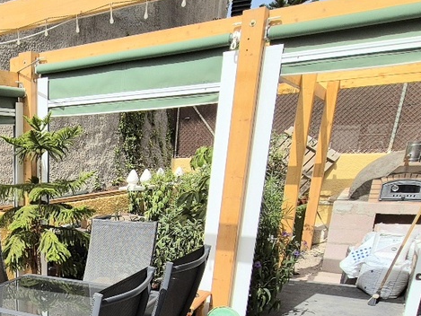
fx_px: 438
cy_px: 315
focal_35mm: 36
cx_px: -13
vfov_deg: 35.9
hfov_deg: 43.1
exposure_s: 1/2000
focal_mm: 2.2
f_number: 2.2
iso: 50
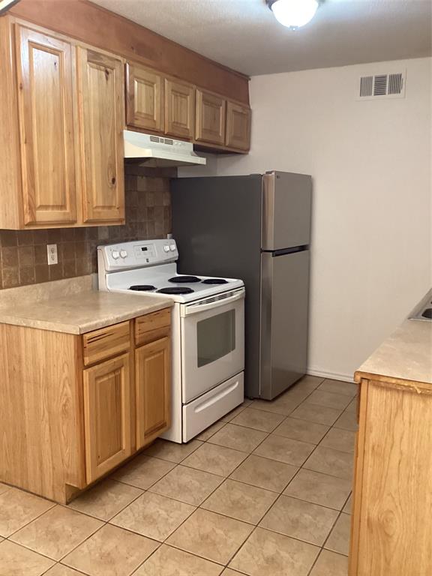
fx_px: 516
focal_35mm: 31
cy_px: 288
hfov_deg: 45.4
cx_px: 216
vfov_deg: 58.4
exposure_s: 1/40
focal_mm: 3.3
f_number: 2.4
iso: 250
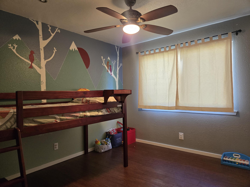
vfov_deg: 58.9
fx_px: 166
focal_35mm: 23
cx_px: 125
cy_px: 94
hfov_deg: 73.9
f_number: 1.8
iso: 320
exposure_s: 1/120
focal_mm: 5.4
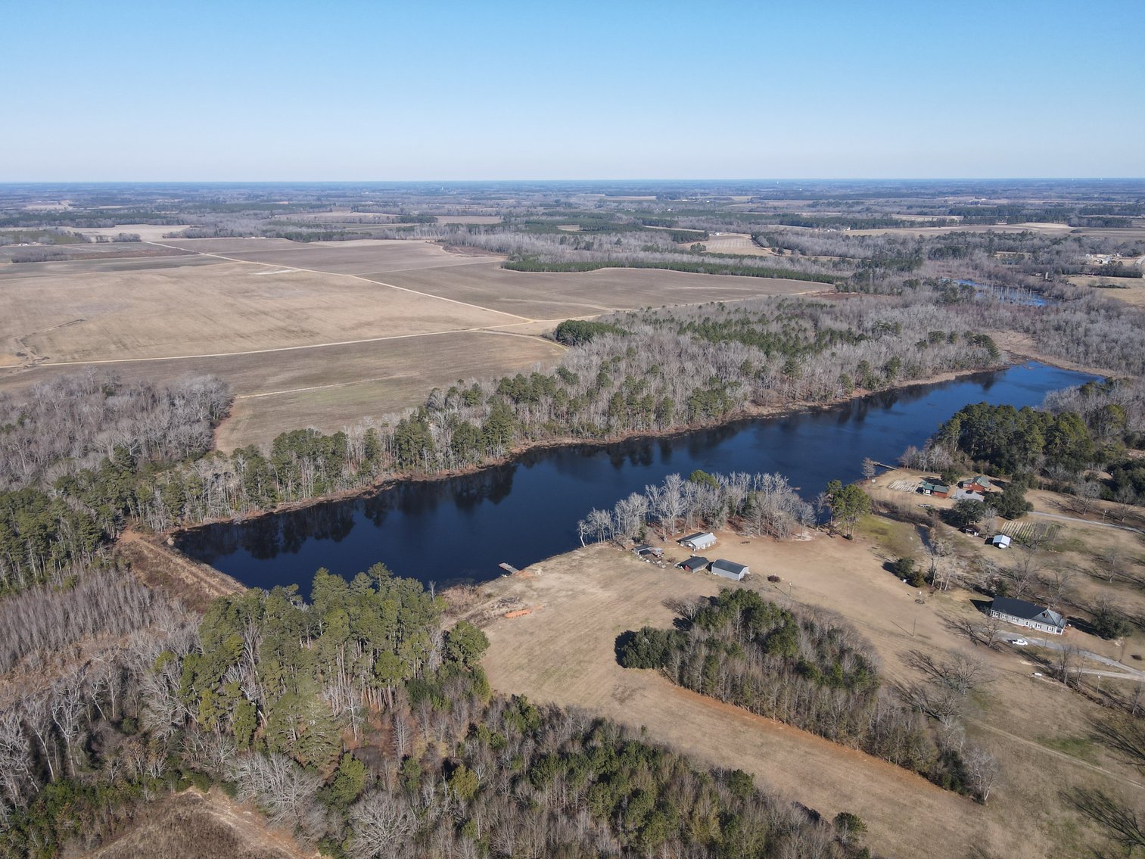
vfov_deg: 56.8
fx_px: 794
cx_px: 572
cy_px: 430
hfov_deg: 71.6
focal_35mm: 24
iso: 100
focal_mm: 4.5
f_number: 2.8
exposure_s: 1/640
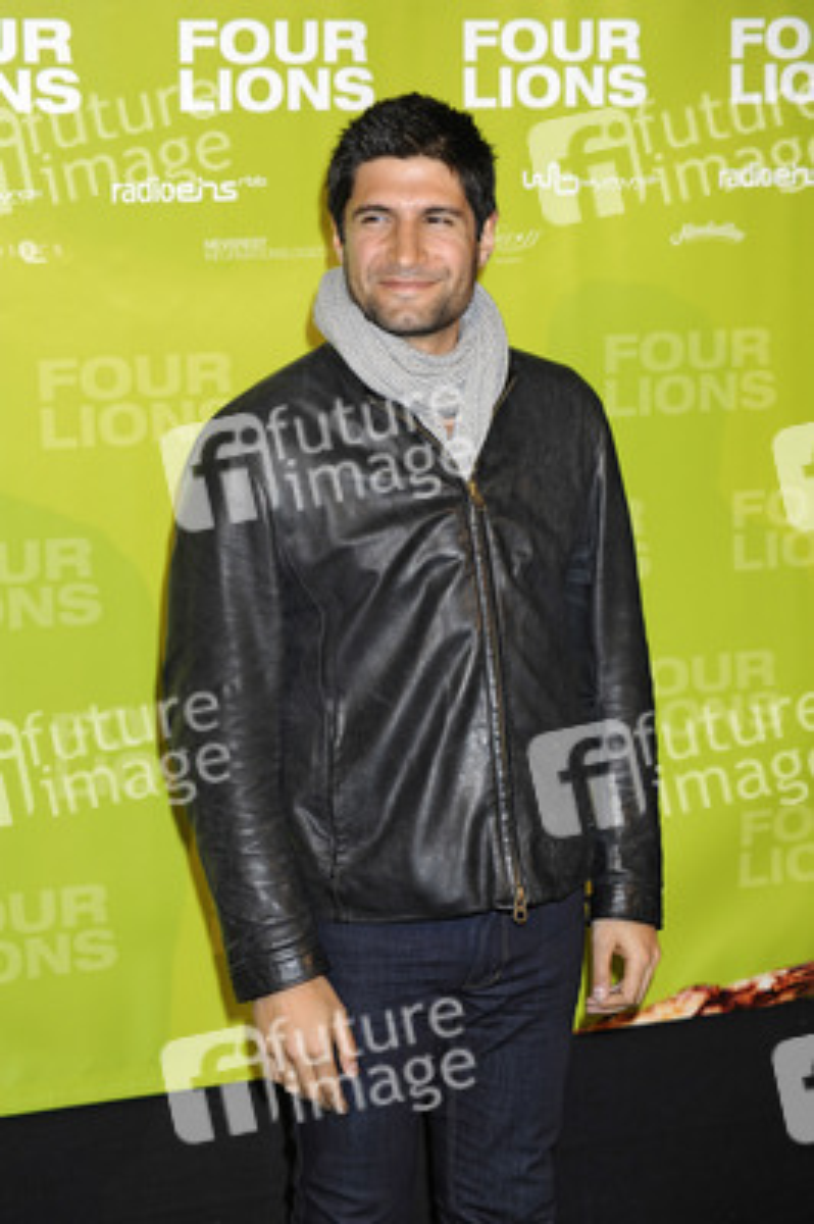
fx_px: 2718
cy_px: 612
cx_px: 407
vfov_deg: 25.4
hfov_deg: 17.0
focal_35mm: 80
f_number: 5.6
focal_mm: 80
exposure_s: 1/200
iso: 800
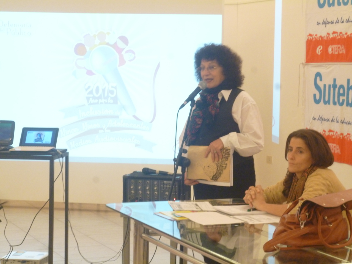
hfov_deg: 22.5
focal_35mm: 87
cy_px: 132
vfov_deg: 17.0
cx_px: 176
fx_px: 885
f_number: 5.8
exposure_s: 1/6
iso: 400
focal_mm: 15.5
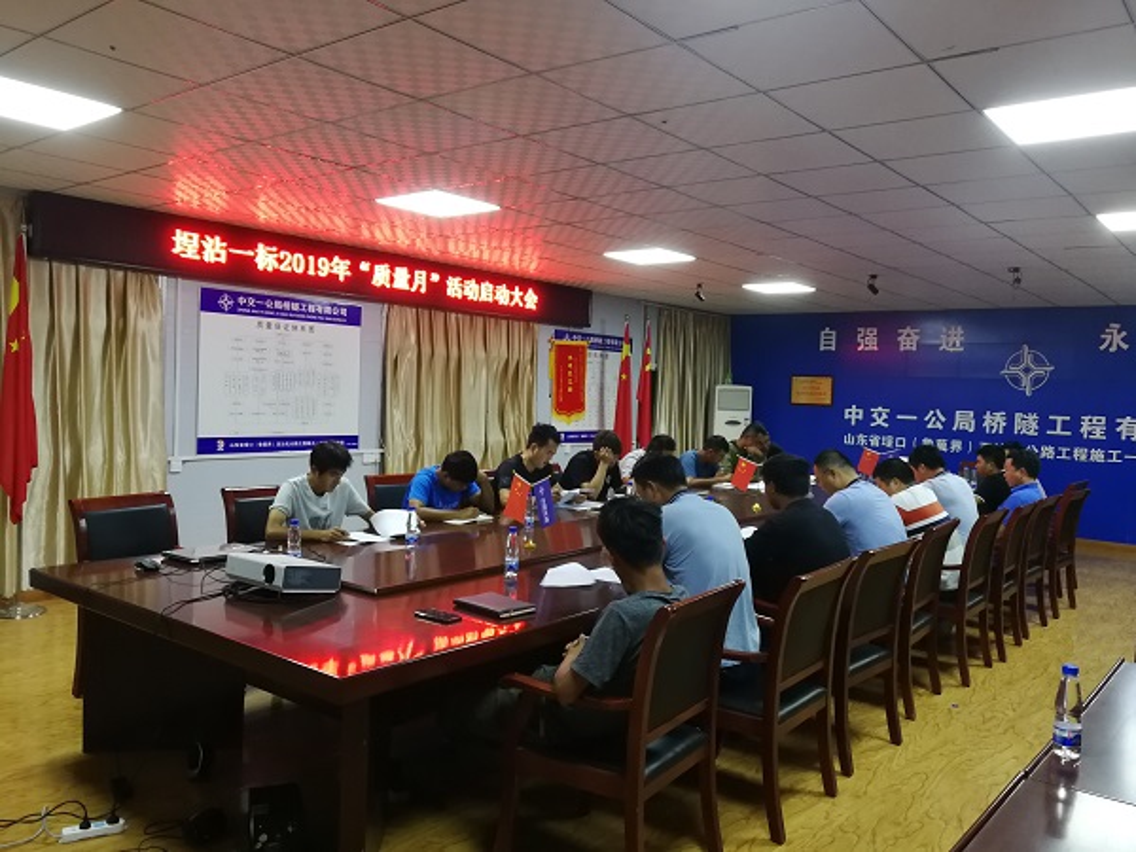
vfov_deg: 51.4
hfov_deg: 65.3
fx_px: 886
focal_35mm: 27
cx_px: 568
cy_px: 426
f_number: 2.2
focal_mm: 3.95
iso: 400
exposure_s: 1/33.3
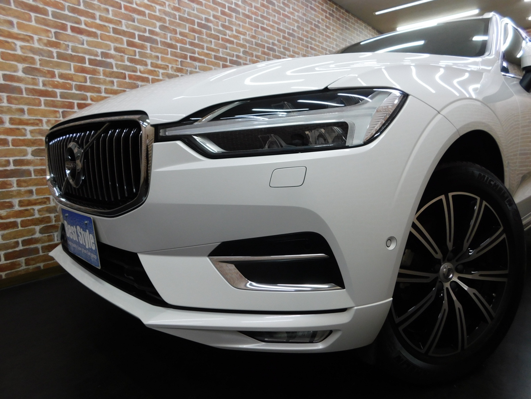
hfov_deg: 73.9
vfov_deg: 58.9
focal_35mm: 23
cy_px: 200
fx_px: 353
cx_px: 266
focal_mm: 4
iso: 140
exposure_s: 1/30
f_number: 3
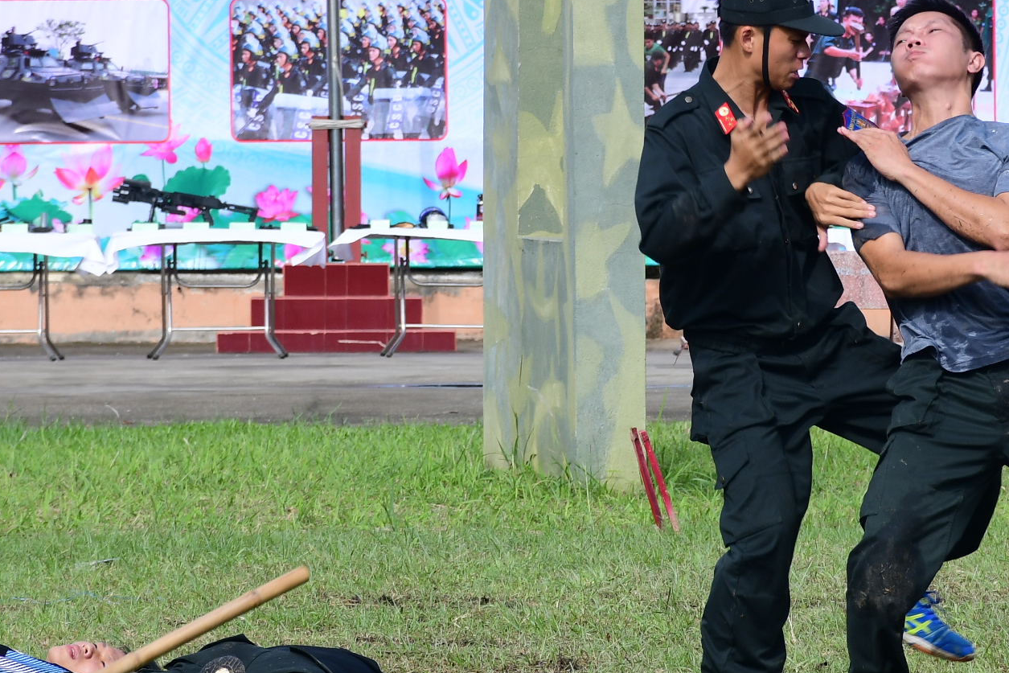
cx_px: 689
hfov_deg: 5.3
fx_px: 10819
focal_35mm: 386
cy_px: 136
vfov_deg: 3.6
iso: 200
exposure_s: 1/400
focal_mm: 116
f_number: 9
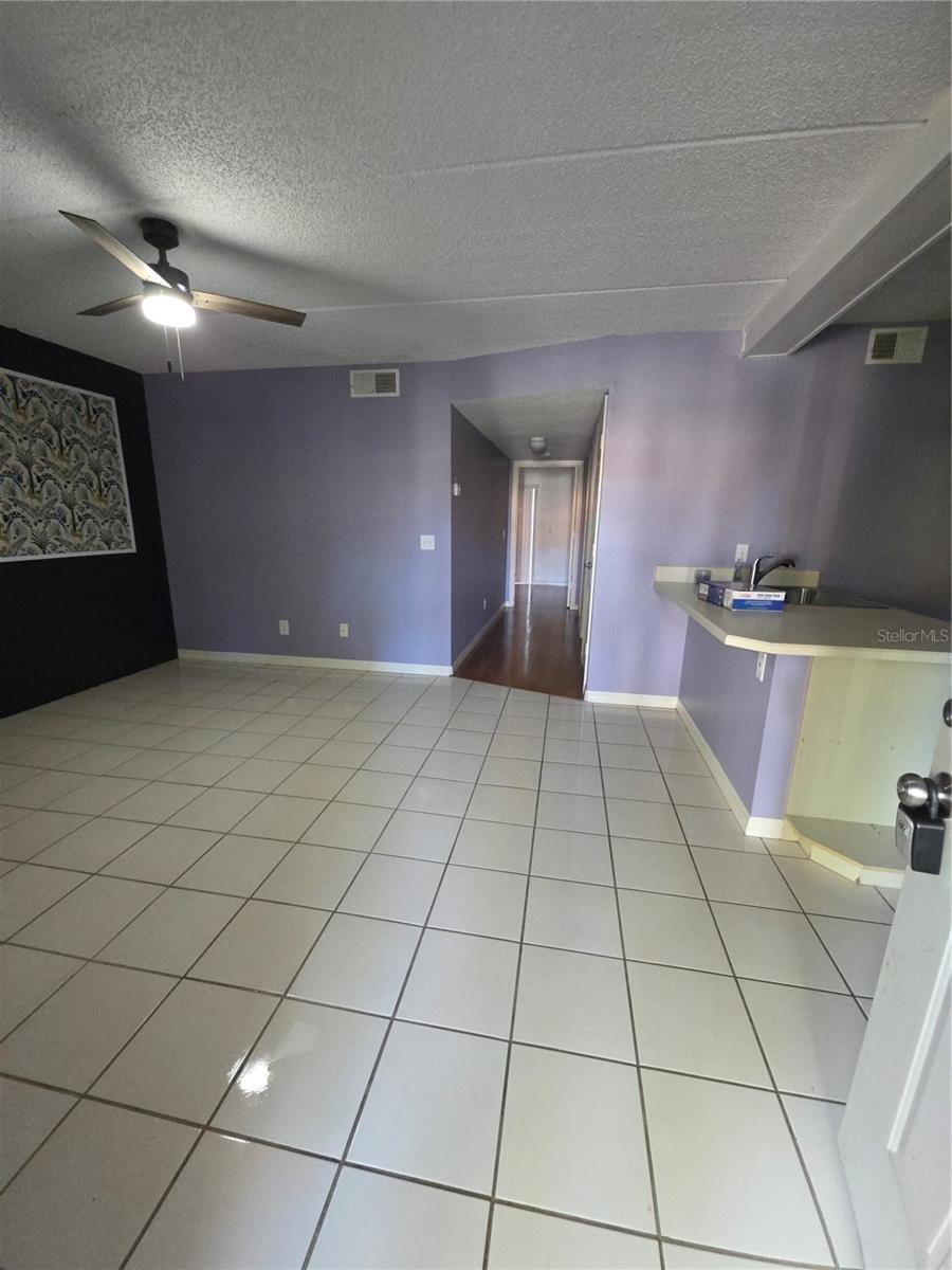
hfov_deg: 89.9
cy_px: 635
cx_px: 476
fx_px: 477
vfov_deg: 106.2
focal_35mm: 13
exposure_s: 1/60
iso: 640
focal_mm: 2.2
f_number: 1.9
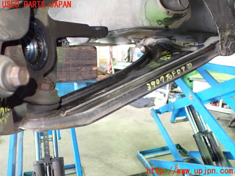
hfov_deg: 60.0
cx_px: 118
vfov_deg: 46.8
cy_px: 88
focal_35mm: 30
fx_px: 204
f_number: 2.3
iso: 1250
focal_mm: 5.4
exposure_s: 1/30
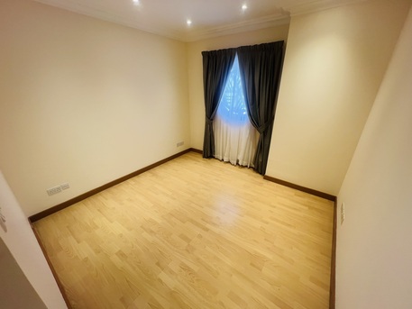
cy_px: 154
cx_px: 206
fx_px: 155
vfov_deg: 89.9
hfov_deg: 106.2
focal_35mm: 13
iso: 50
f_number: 1.8
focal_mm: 1.57
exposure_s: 1/25
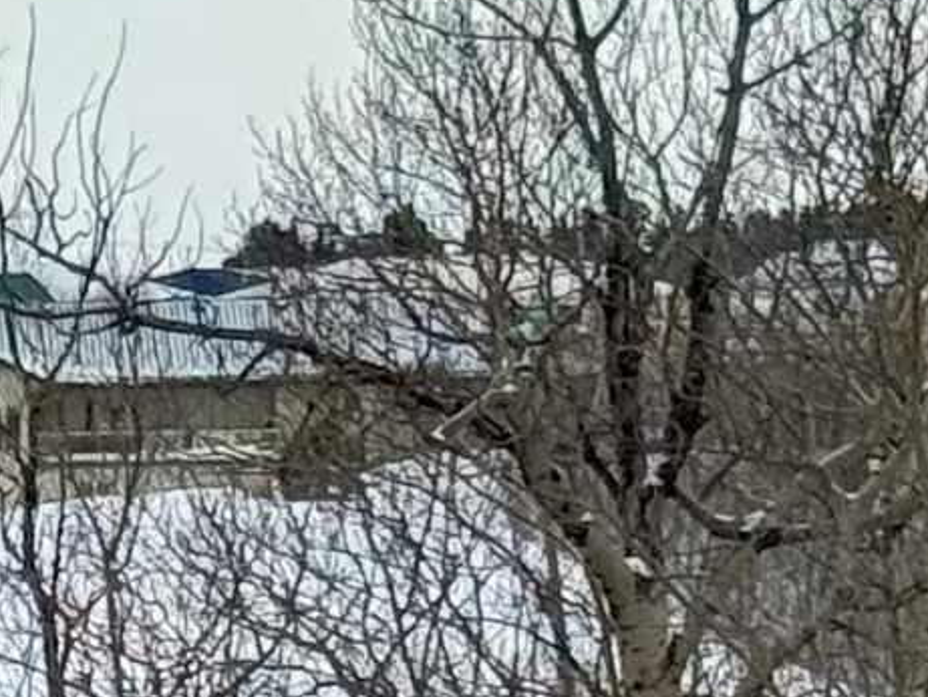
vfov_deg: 4.6
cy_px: 1259
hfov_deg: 5.8
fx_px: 8581
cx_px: -1777
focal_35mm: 320
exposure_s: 1/2331
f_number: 1.78
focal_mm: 6.76
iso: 64
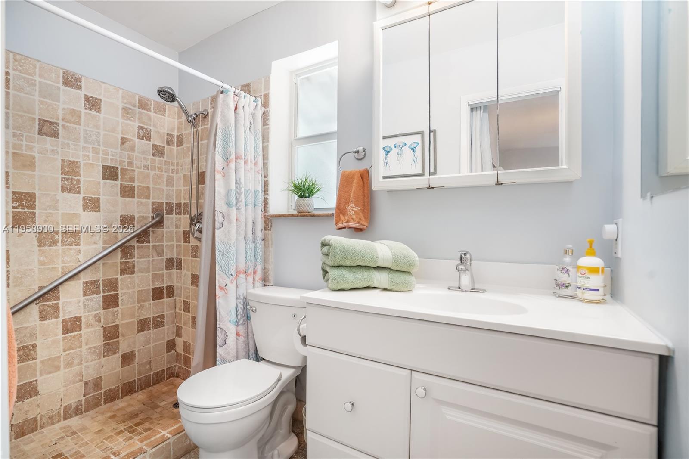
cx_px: 344
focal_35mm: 16
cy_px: 230
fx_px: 306
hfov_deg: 96.7
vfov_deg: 73.7
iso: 1600
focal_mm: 16
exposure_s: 1/25
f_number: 6.3
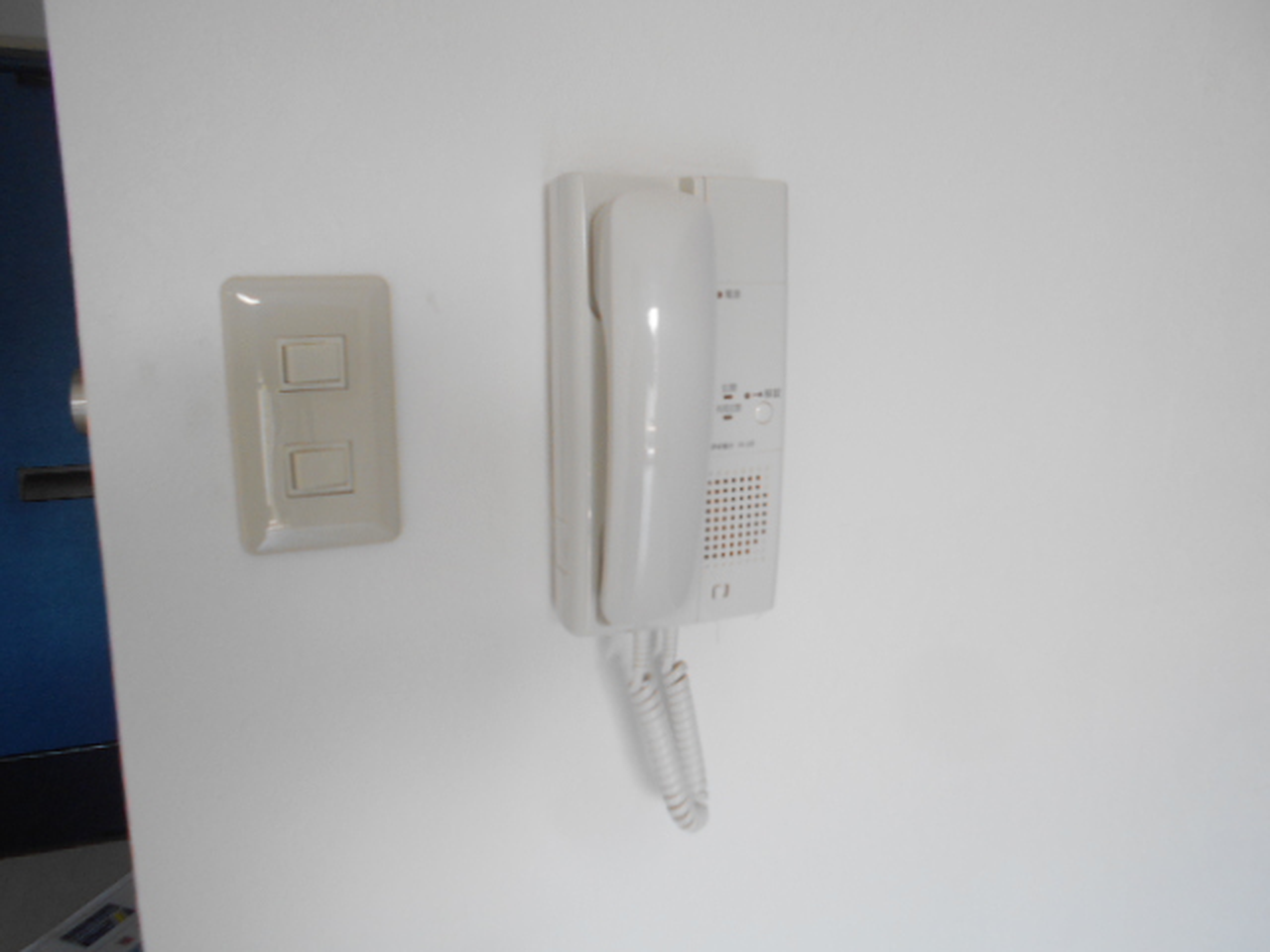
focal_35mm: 26
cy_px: 476
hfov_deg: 67.3
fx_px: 954
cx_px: 635
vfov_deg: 53.1
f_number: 3.2
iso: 100
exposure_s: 1/30
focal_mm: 4.6
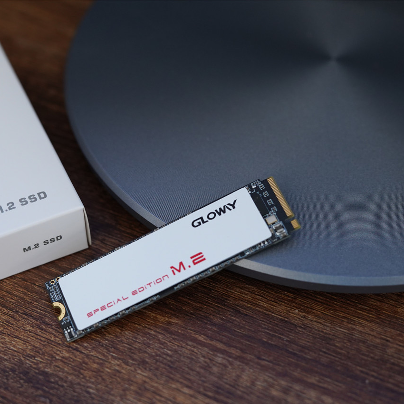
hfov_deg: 26.7
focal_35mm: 64
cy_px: 202
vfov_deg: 26.9
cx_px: 121
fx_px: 845
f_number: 3.5
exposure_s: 1/50
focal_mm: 50
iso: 1600
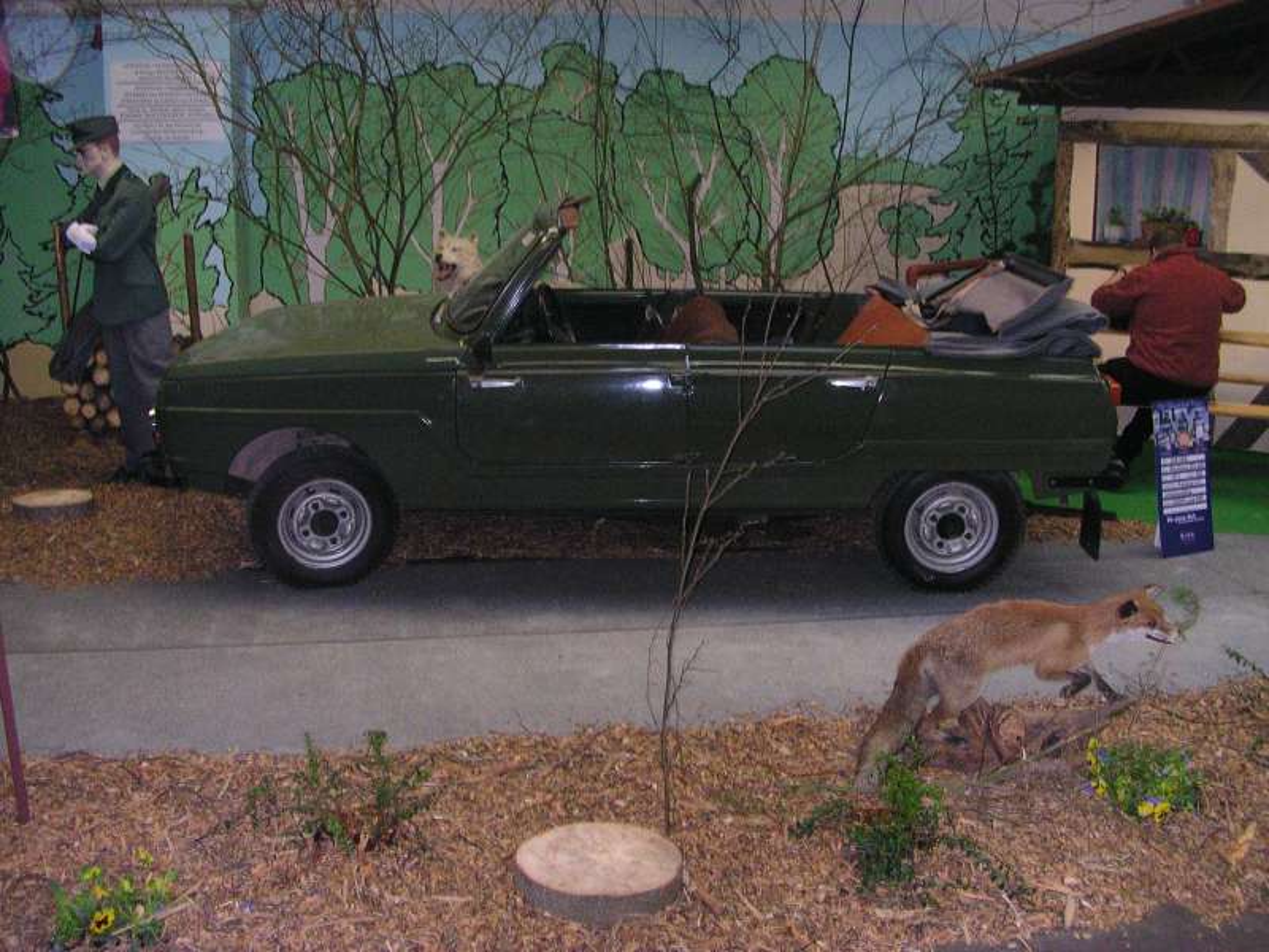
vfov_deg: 38.7
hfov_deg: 50.1
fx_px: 1356
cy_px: 476
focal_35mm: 37
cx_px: 634
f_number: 2.7
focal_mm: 5.6
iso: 400
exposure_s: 1/60
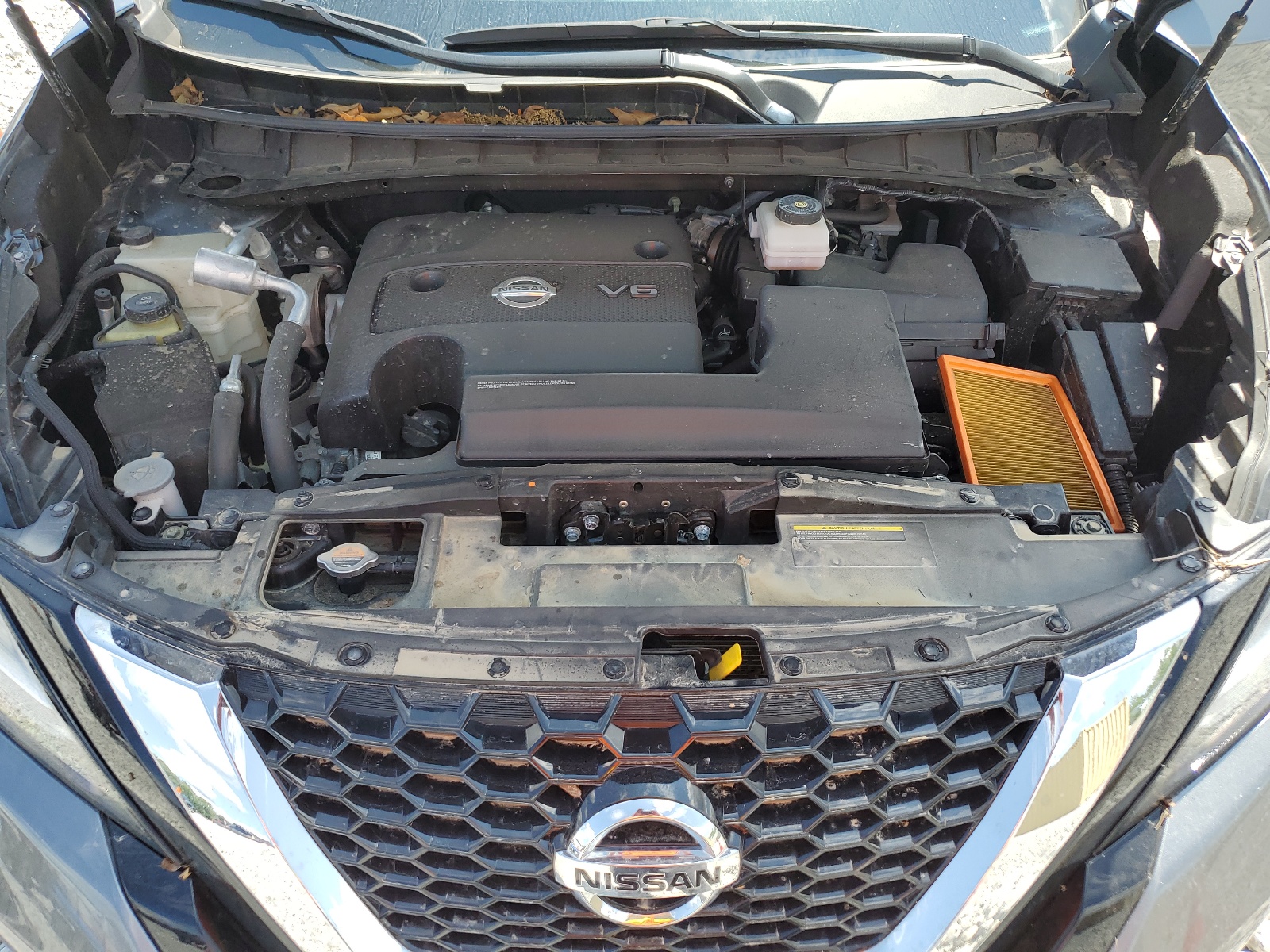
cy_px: 476
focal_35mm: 26
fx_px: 954
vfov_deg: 53.1
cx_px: 635
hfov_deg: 67.3
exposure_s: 1/769
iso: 50
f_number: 1.5
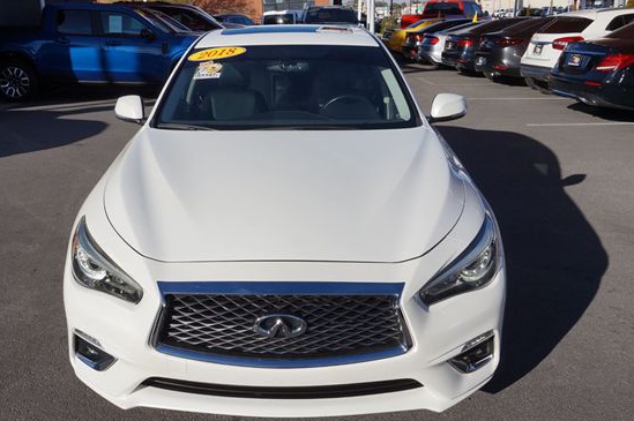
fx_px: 616
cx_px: 273
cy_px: 220
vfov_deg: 37.8
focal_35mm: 35
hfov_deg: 54.3
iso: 100
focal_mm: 20
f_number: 10
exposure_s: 1/320
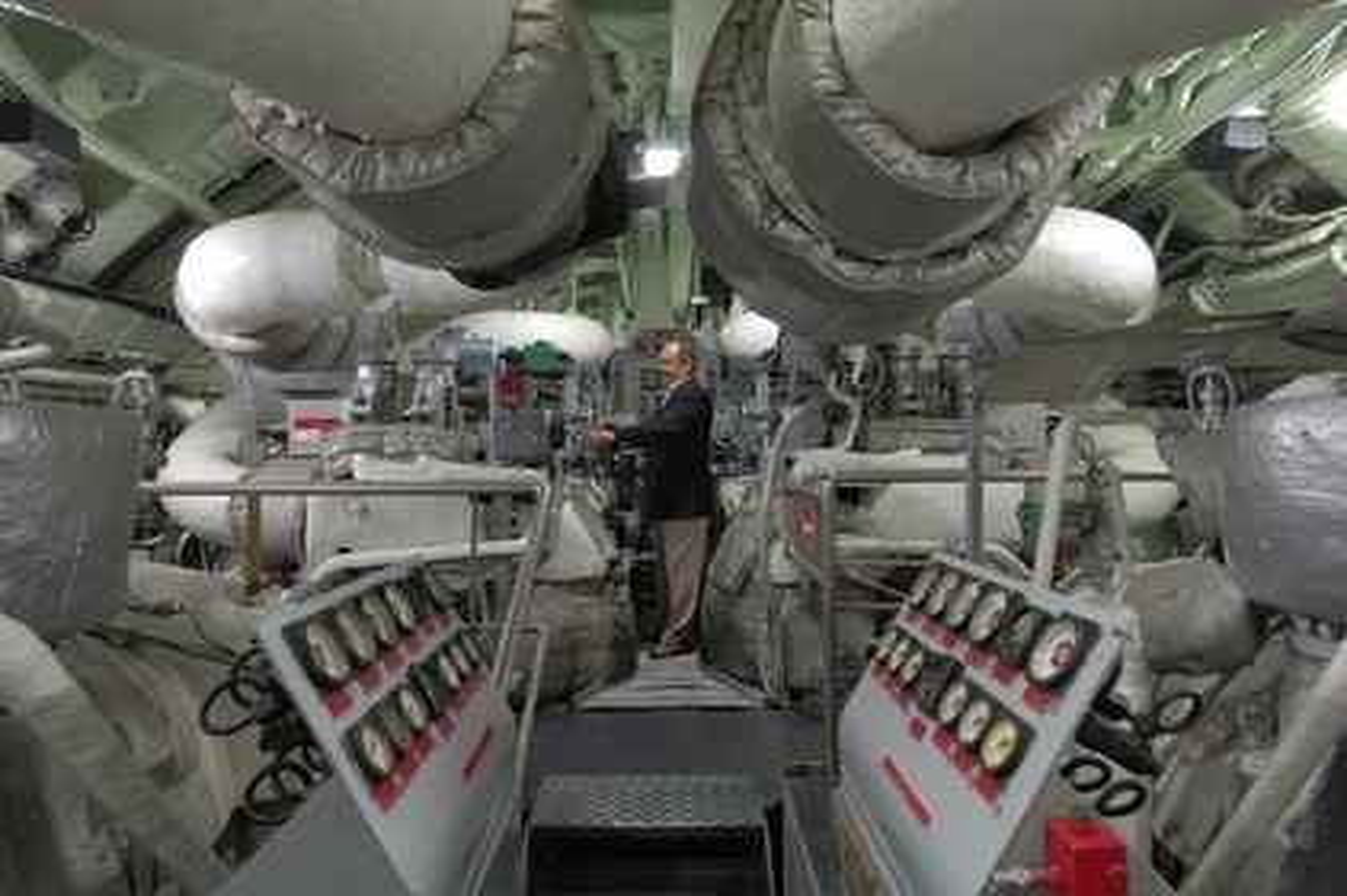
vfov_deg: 59.4
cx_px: 674
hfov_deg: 81.2
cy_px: 448
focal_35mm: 21
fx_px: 785
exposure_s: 1/2
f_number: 5
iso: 100
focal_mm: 14
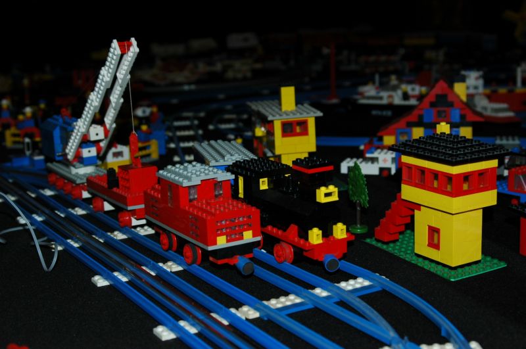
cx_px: 263
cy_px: 174
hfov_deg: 35.1
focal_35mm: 57
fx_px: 832
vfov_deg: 23.7
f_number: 5.6
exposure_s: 1/125
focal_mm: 38
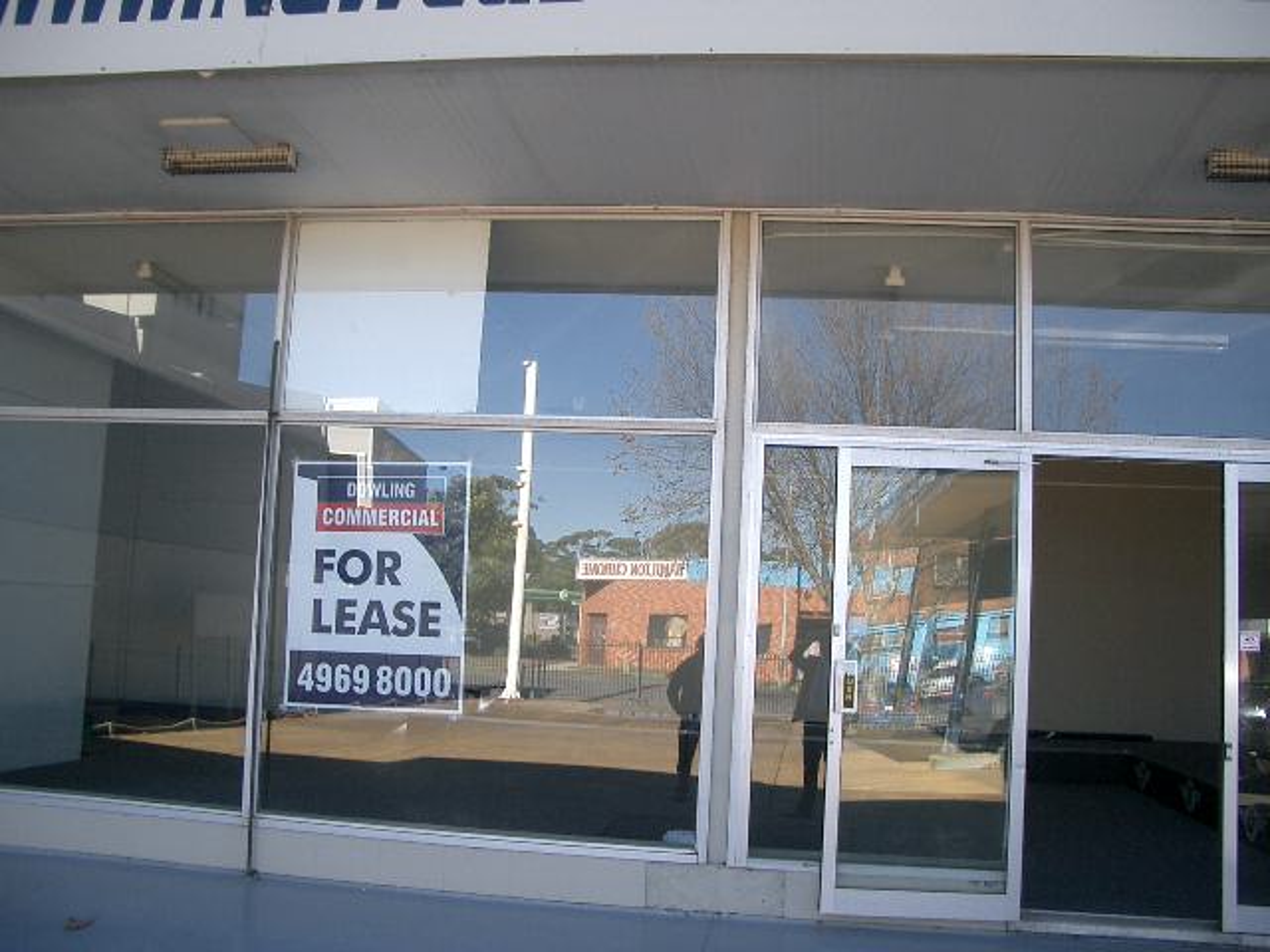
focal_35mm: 35
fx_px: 1284
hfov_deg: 52.6
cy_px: 476
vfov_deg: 40.7
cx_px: 635
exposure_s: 1/200
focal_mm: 5.8
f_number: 2.6
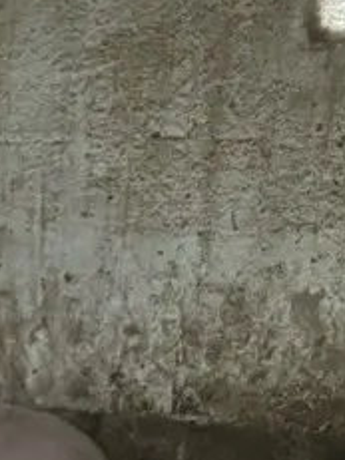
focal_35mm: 150
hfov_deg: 9.3
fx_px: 1995
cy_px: 942
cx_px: -327
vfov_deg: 11.7
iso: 125
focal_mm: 5.1
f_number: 1.6
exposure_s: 1/81
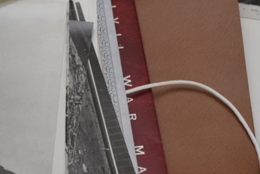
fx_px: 1723
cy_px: 85
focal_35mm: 238
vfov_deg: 5.8
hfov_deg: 8.5
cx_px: -45
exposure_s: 1/100
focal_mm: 55
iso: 800
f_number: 5.6
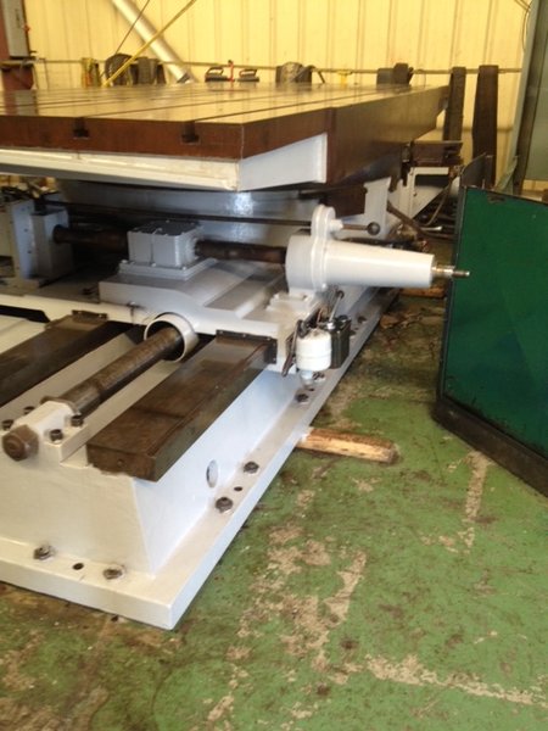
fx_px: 739
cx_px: 274
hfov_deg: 40.7
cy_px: 366
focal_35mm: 35
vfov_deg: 52.6
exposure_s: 1/20
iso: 125
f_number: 2.4
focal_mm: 4.28
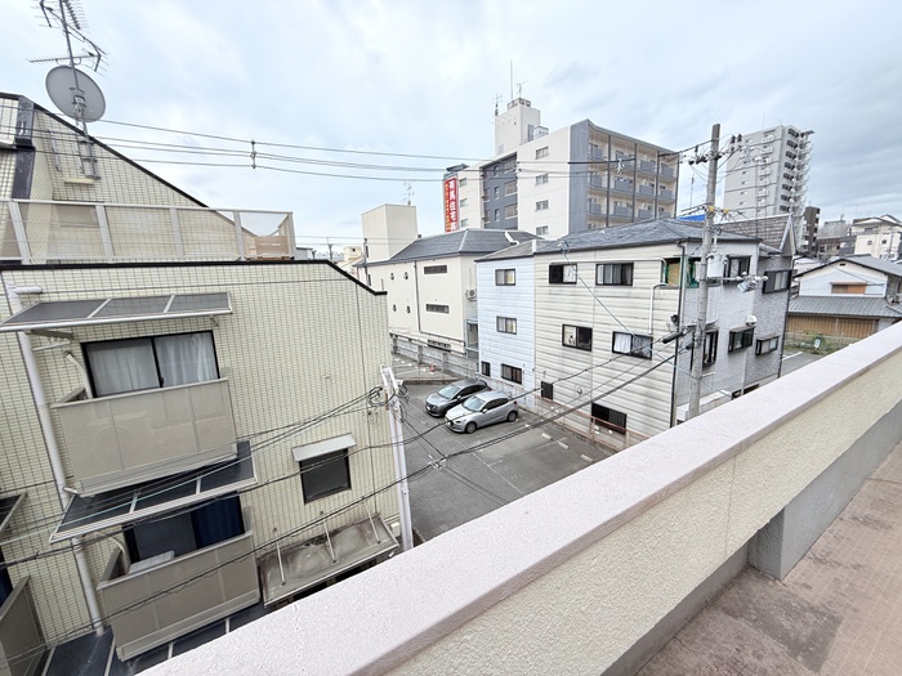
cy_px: 338
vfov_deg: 85.7
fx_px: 365
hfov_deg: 102.1
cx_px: 451
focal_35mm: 14
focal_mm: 2.22
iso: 50
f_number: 2.2
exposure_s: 1/403
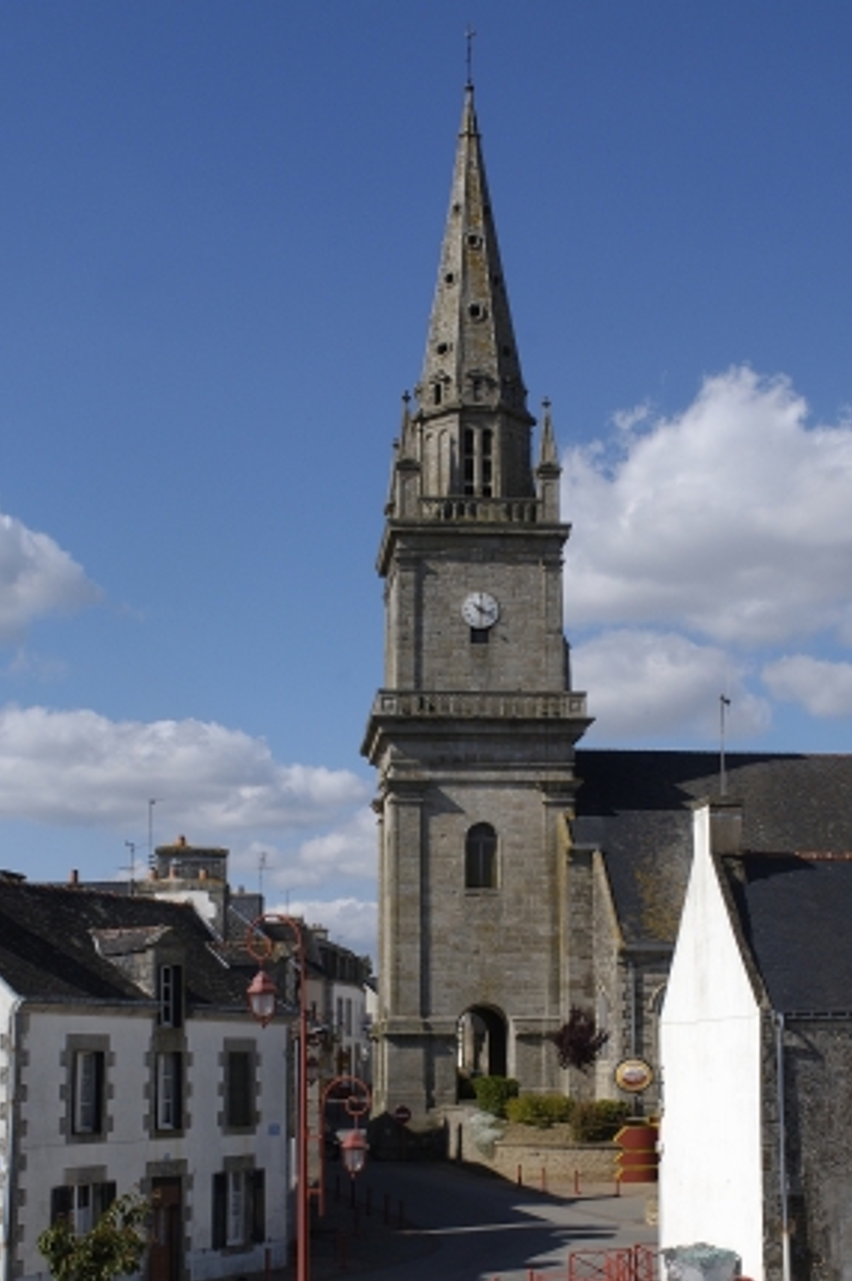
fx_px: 1778
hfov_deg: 26.9
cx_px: 456
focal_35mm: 50
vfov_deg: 39.5
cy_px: 742
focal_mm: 28
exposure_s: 1/250
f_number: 13
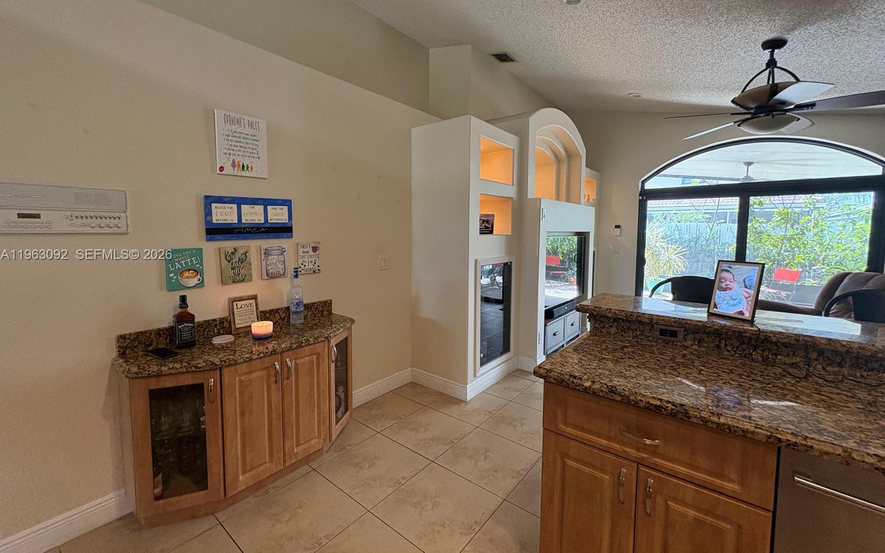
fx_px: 362
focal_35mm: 15
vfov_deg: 74.7
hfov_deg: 101.5
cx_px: 446
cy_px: 256
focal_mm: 2.22
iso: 250
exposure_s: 1/60
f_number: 2.2
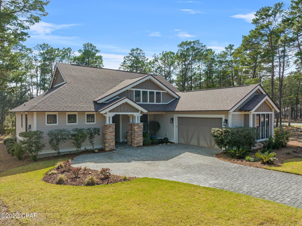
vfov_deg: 56.8
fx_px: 209
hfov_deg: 71.6
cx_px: 151
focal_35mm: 24
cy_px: 113
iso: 100
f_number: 5
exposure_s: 1/640
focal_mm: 12.29
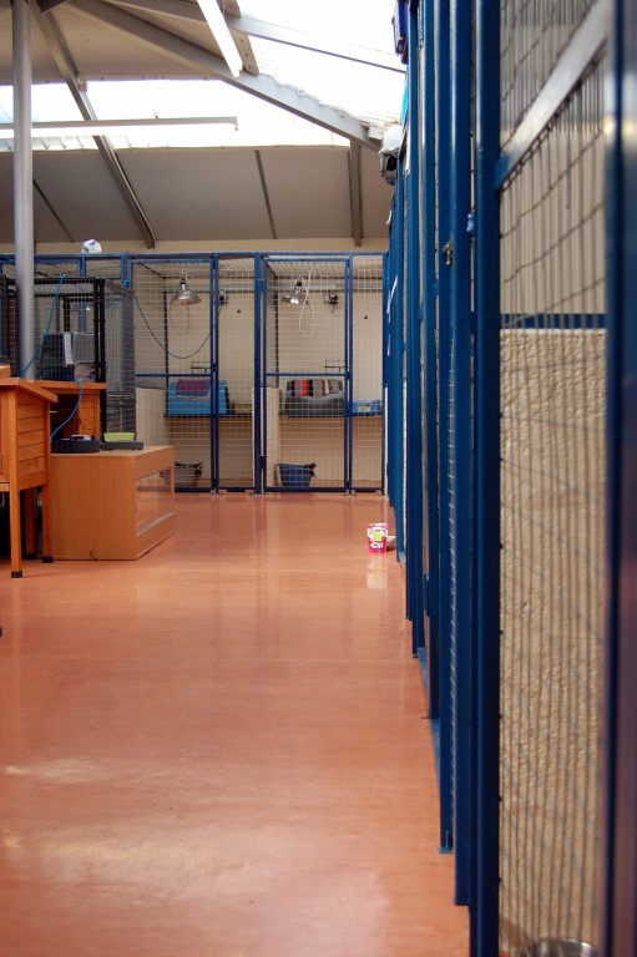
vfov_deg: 49.6
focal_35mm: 39
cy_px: 478
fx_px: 1036
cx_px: 318
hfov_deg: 34.2
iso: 400
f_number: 5
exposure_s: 1/100
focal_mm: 26
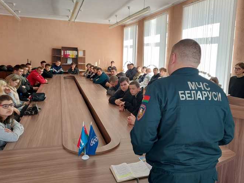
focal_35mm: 34
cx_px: 127
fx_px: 240
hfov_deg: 53.9
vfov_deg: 41.7
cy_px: 78
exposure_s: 1/100
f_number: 1.8
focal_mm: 5.32
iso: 80
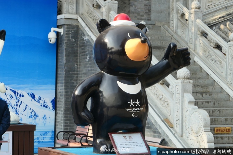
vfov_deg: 14.1
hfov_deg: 21.0
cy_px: 78
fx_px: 627
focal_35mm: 97
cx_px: 116
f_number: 4.5
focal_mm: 26.4
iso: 125
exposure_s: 1/200
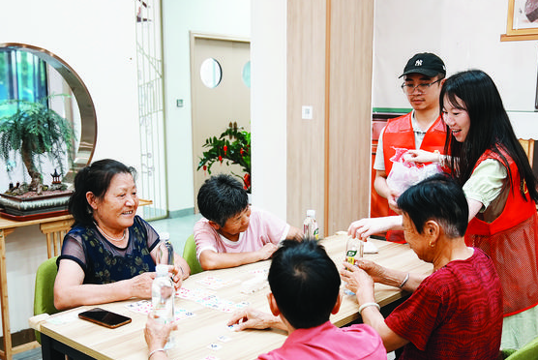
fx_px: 628
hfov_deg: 46.3
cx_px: 296
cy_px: 208
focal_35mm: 42
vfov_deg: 31.9
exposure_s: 1/100
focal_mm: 33
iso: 800
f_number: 2.8
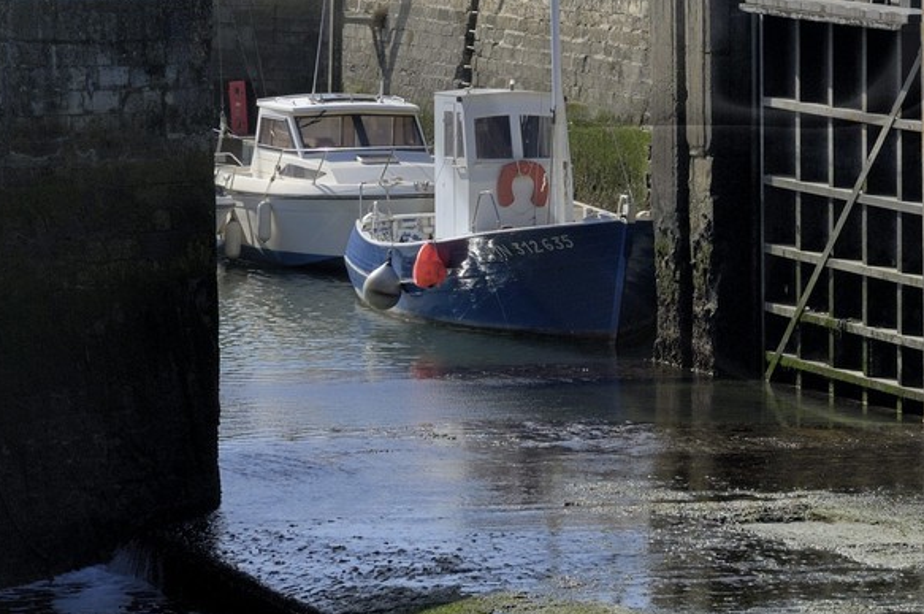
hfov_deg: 8.3
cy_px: -132
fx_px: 6331
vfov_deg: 5.5
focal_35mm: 247
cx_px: 1019
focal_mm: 60
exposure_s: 1/160
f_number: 11
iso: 100
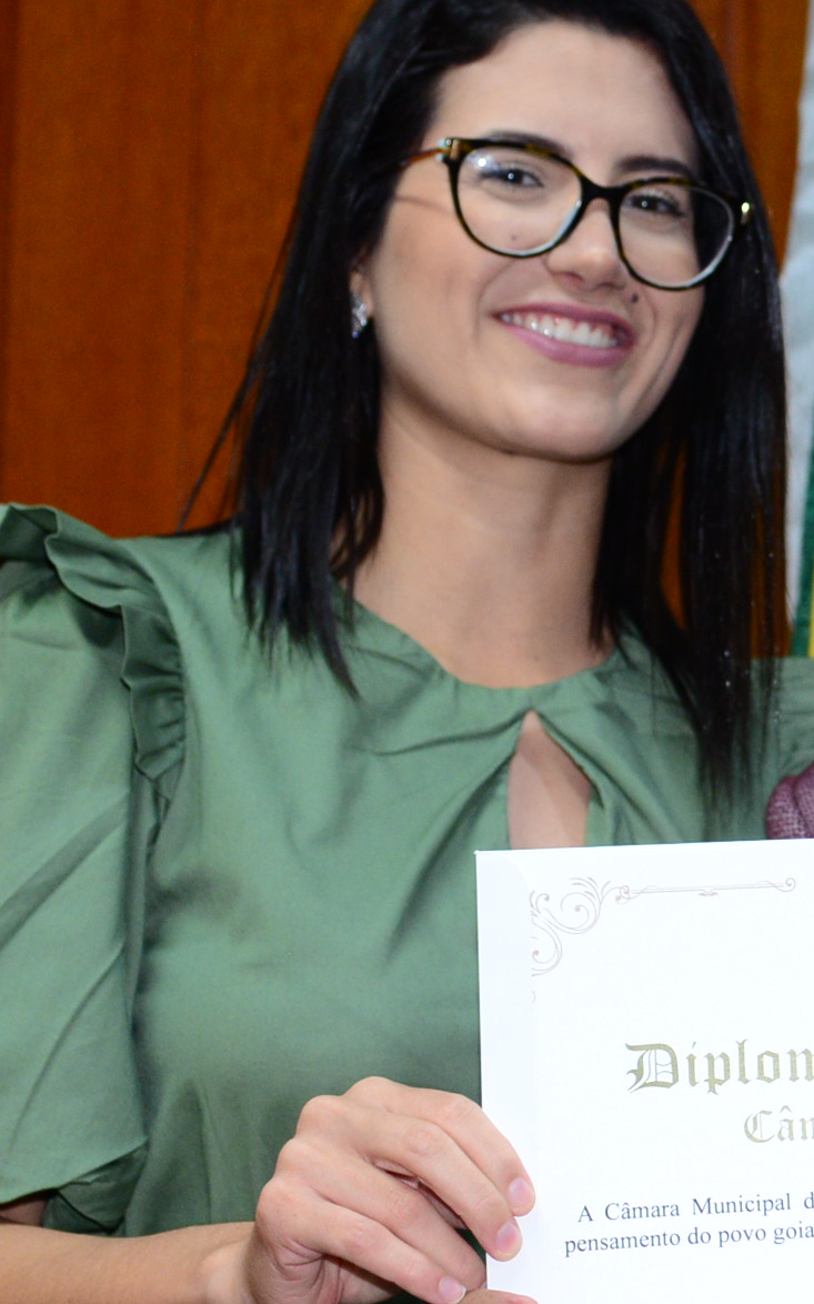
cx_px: 977
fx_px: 6962
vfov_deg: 10.7
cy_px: 709
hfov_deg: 6.6
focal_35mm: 196
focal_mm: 75
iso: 1600
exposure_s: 1/60
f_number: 4
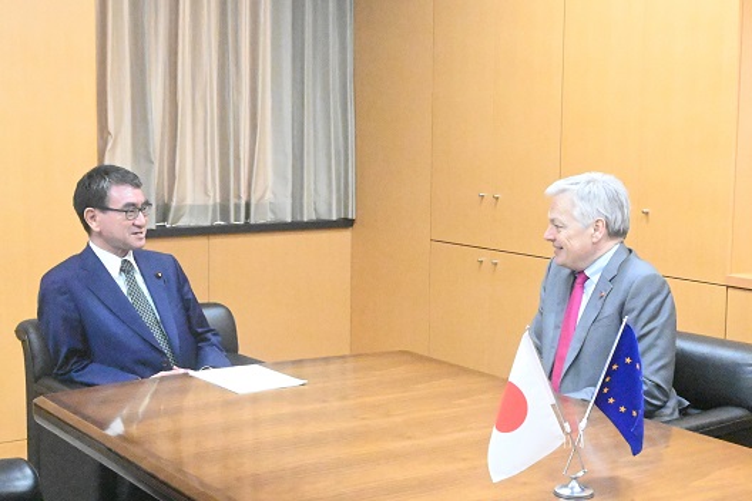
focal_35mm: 56
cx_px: 376
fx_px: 1159
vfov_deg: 24.4
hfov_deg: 35.9
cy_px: 250
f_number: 8
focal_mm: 37
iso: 51200
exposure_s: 1/1000
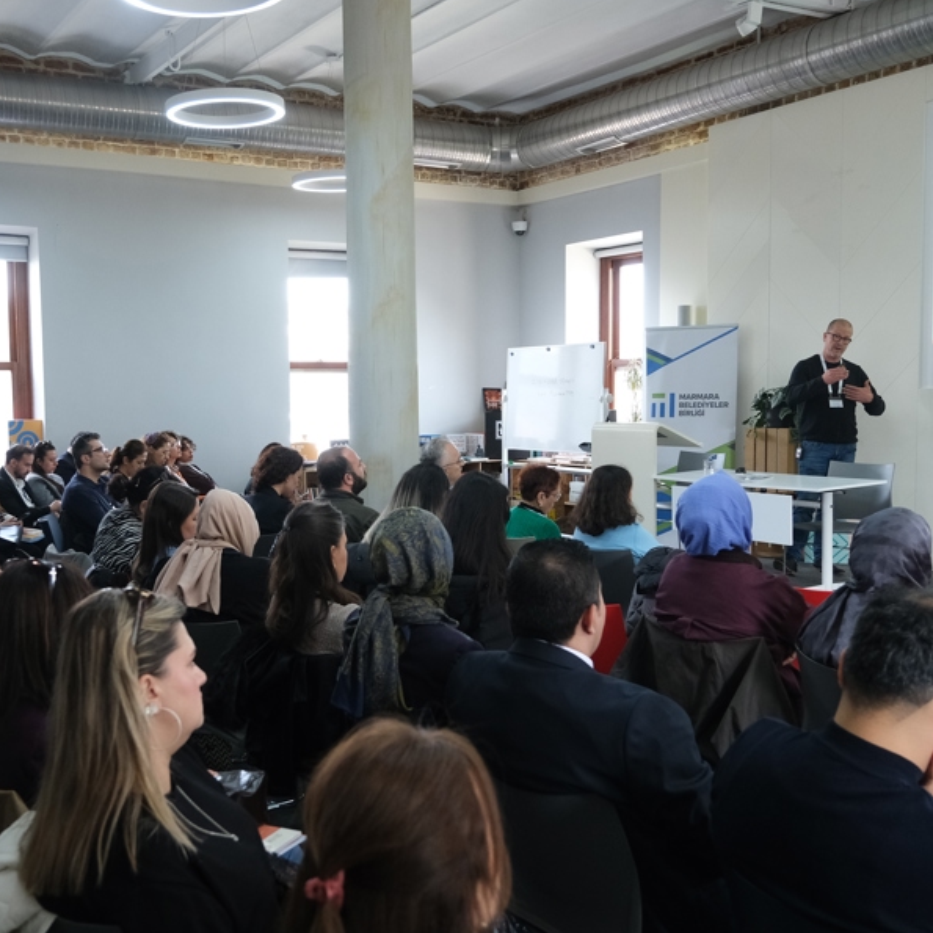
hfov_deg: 45.9
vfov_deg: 46.0
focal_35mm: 36
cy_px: 466
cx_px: 384
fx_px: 1098
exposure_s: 1/100
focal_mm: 18.4
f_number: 4
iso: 2000
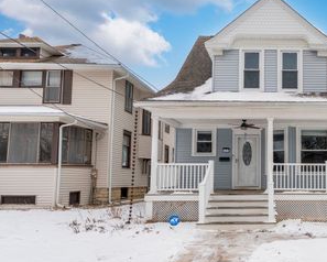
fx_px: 292
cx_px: 274
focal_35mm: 30
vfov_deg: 48.0
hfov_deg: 53.4
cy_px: 158
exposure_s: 1/250
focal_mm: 19.1
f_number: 9
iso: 200
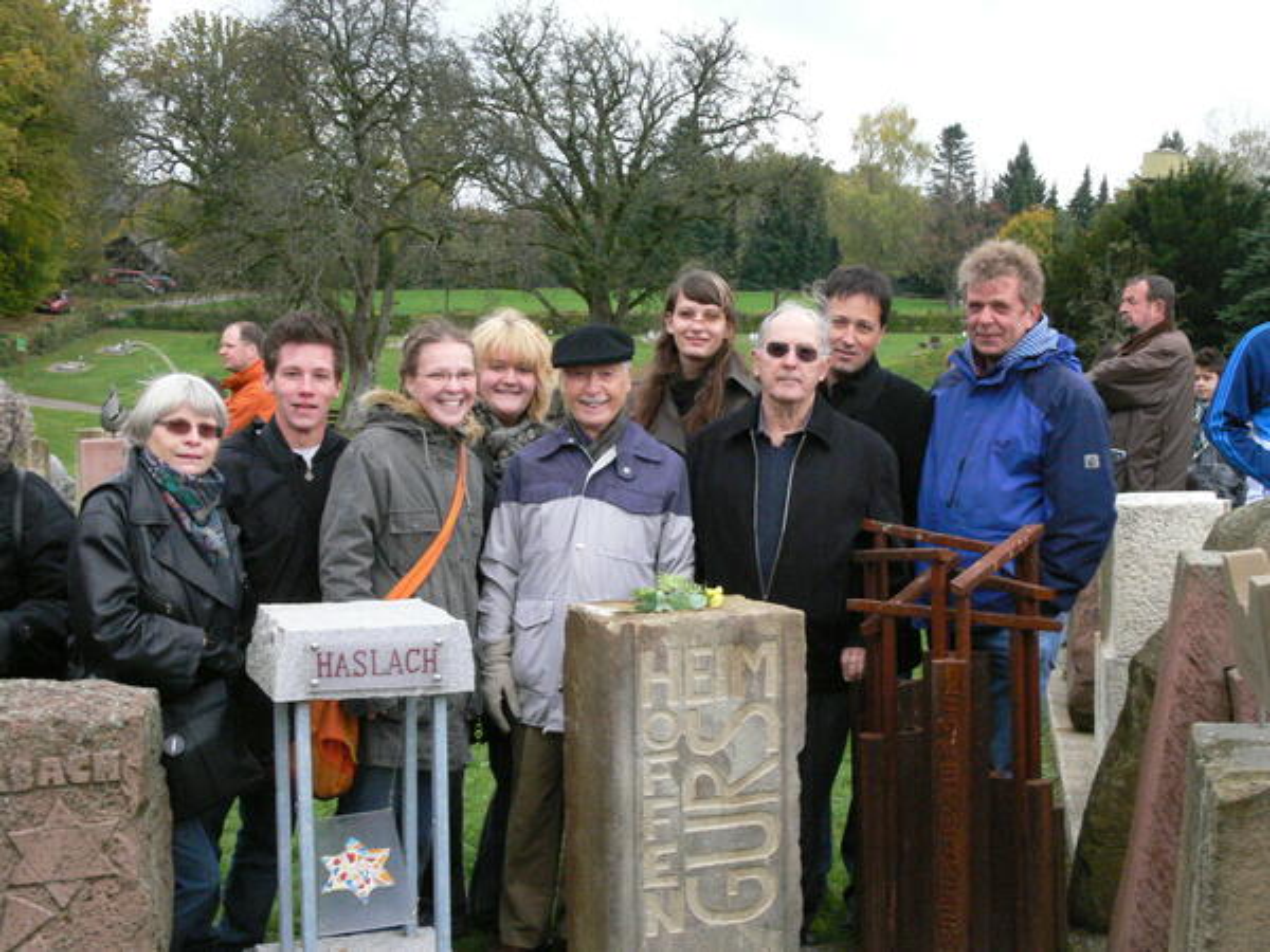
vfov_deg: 28.6
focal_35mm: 51
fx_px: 1871
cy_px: 476
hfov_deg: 37.5
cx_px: 635
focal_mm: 10.7
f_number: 5.6
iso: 400
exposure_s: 1/320
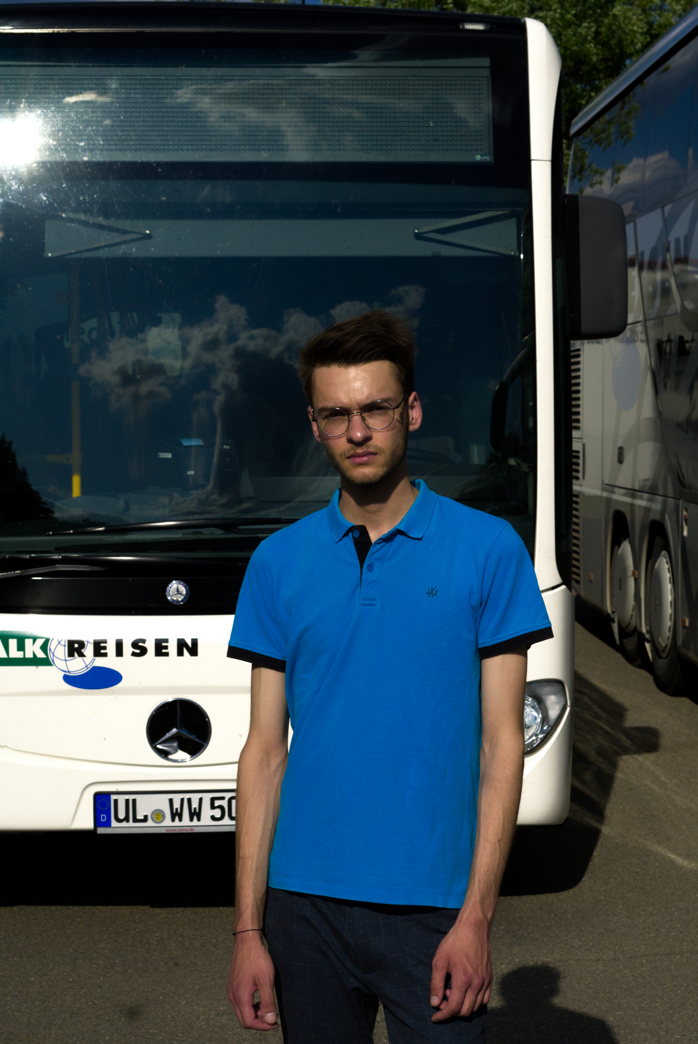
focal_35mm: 75
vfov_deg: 27.0
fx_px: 2178
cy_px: 522
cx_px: 349
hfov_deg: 18.2
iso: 1000
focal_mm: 50
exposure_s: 1/4000
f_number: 10
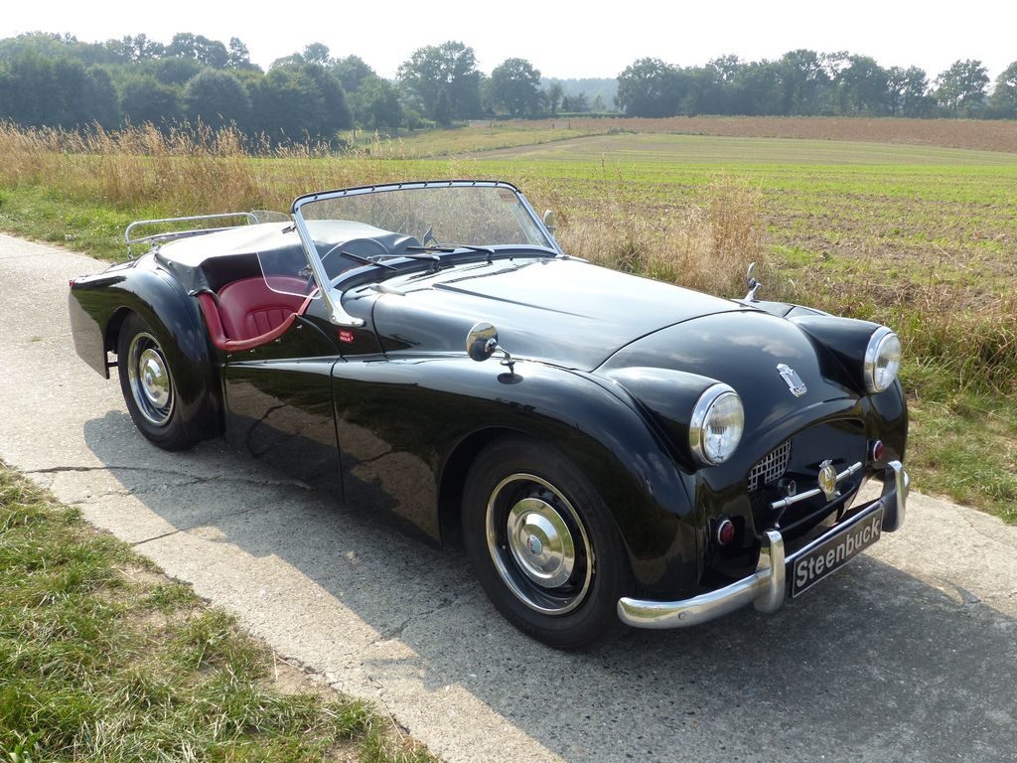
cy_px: 382
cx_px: 508
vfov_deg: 41.8
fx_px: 999
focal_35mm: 34
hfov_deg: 54.0
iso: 100
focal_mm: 6.2
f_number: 4
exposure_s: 1/500
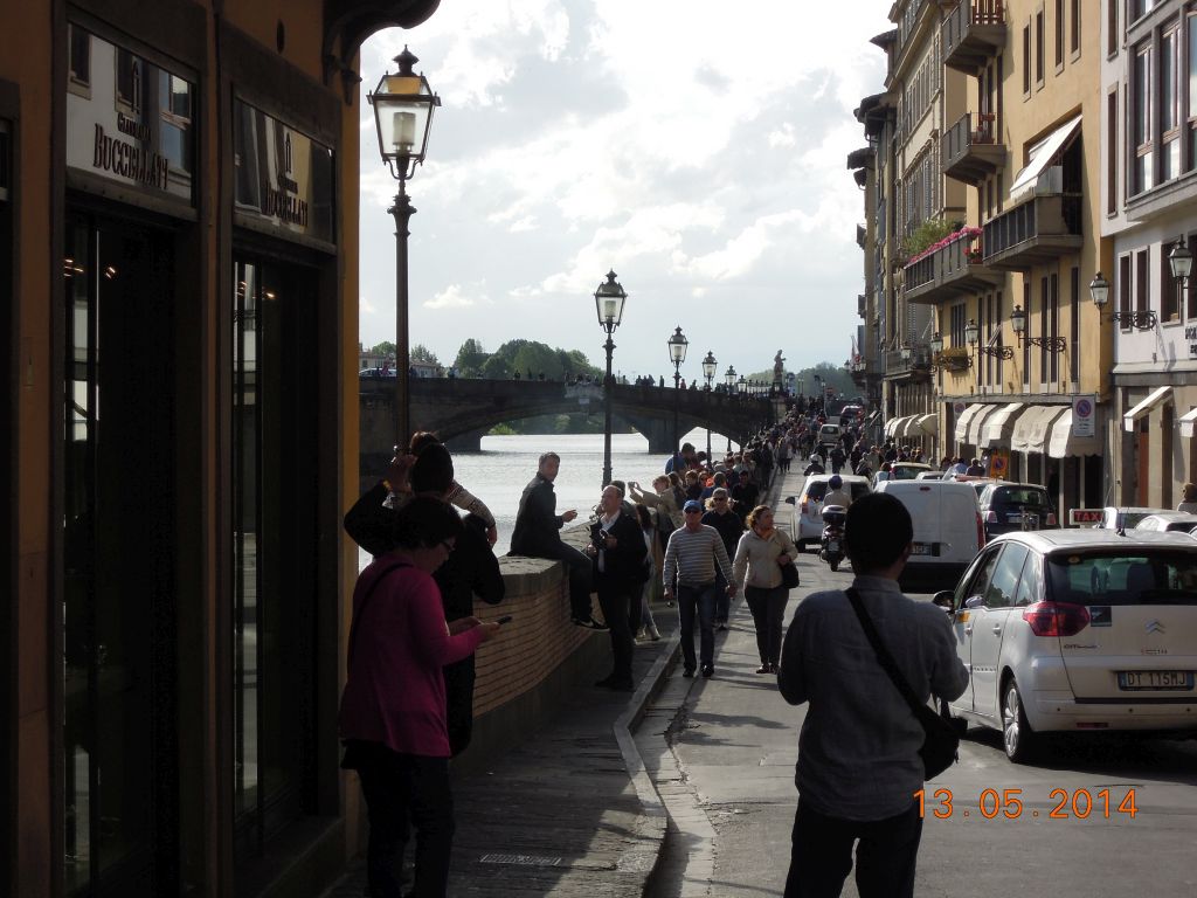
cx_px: 598
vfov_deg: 14.8
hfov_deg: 19.6
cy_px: 449
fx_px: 3458
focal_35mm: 100
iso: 160
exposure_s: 1/640
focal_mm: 17.9
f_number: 4.9
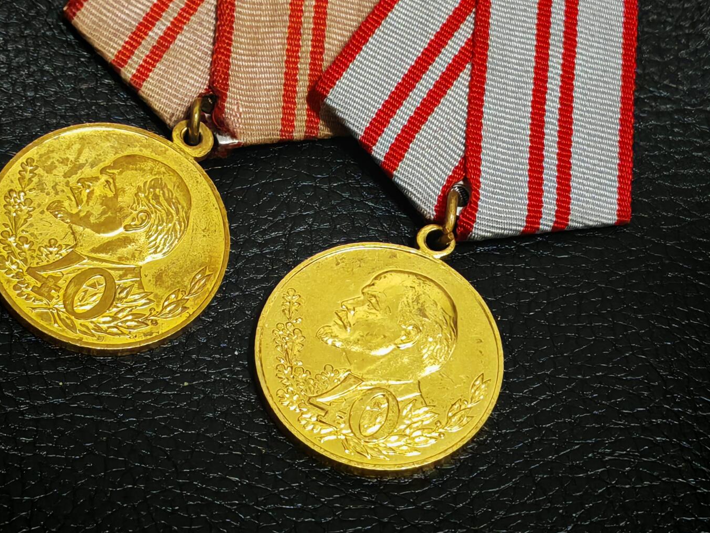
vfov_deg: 11.7
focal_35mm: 127
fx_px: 2605
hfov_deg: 15.5
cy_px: 177
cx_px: 355
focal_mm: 7.62
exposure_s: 1/50
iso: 640
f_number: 1.6
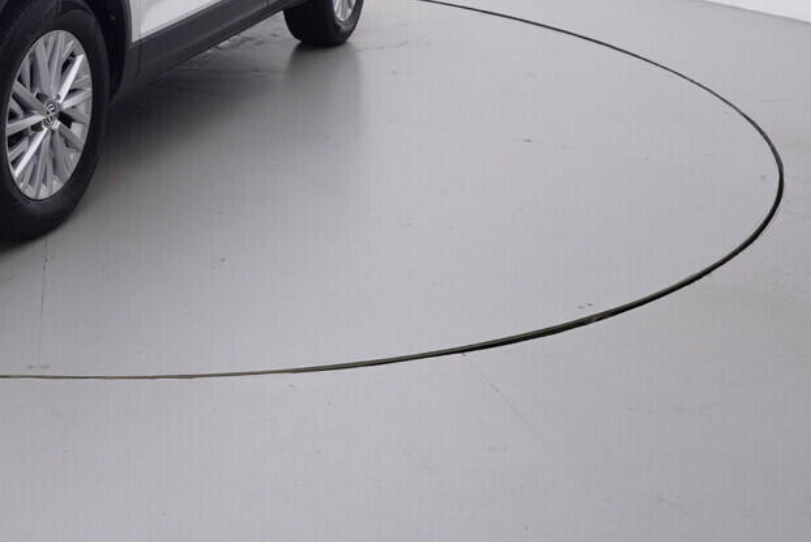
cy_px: -43
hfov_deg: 34.9
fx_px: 1176
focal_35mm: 52
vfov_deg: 24.4
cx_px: 21
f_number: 5
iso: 200
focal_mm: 15
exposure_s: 1/80
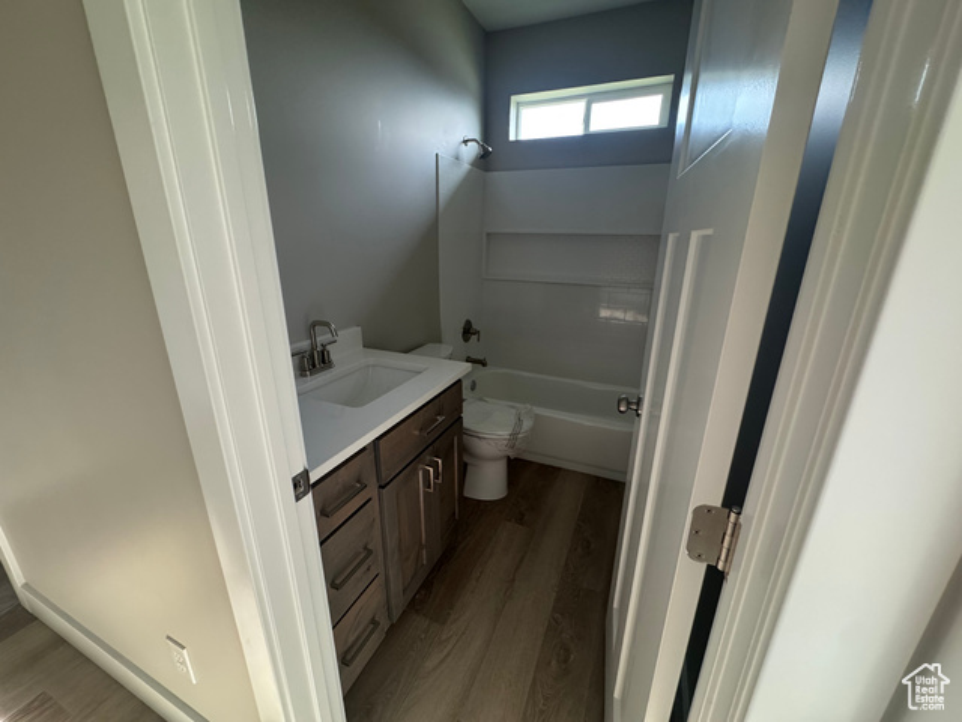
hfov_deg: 102.1
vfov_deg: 85.7
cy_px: 361
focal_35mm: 14
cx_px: 481
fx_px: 389
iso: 320
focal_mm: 2.22
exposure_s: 1/81
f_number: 2.2
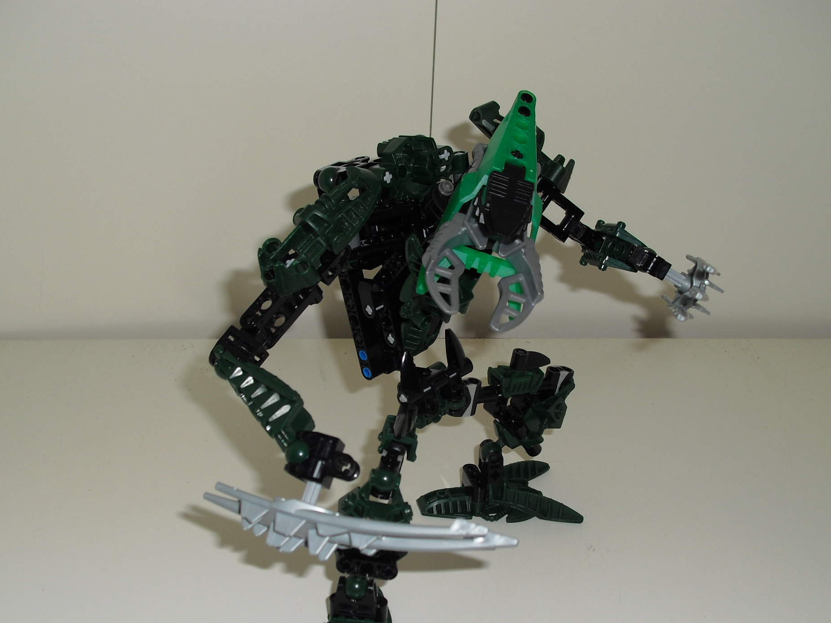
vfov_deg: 32.1
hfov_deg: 42.1
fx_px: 1080
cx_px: 407
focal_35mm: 45
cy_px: 366
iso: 64
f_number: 3.1
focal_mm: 6.3
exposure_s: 1/60
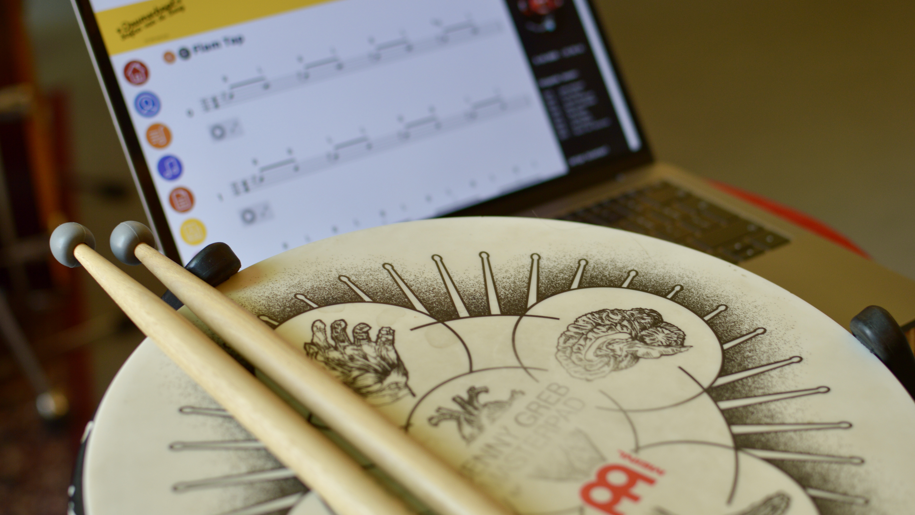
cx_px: 457
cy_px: 264
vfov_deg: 21.6
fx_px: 1347
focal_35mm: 56
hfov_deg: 37.5
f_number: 2.8
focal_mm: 35
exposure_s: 1/60
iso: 200
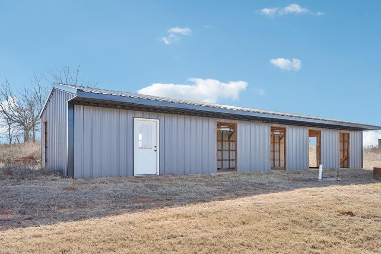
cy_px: 141
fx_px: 307
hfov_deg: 63.6
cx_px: 206
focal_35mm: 29
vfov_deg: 44.9
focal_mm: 25
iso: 100
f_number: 8
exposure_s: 1/80
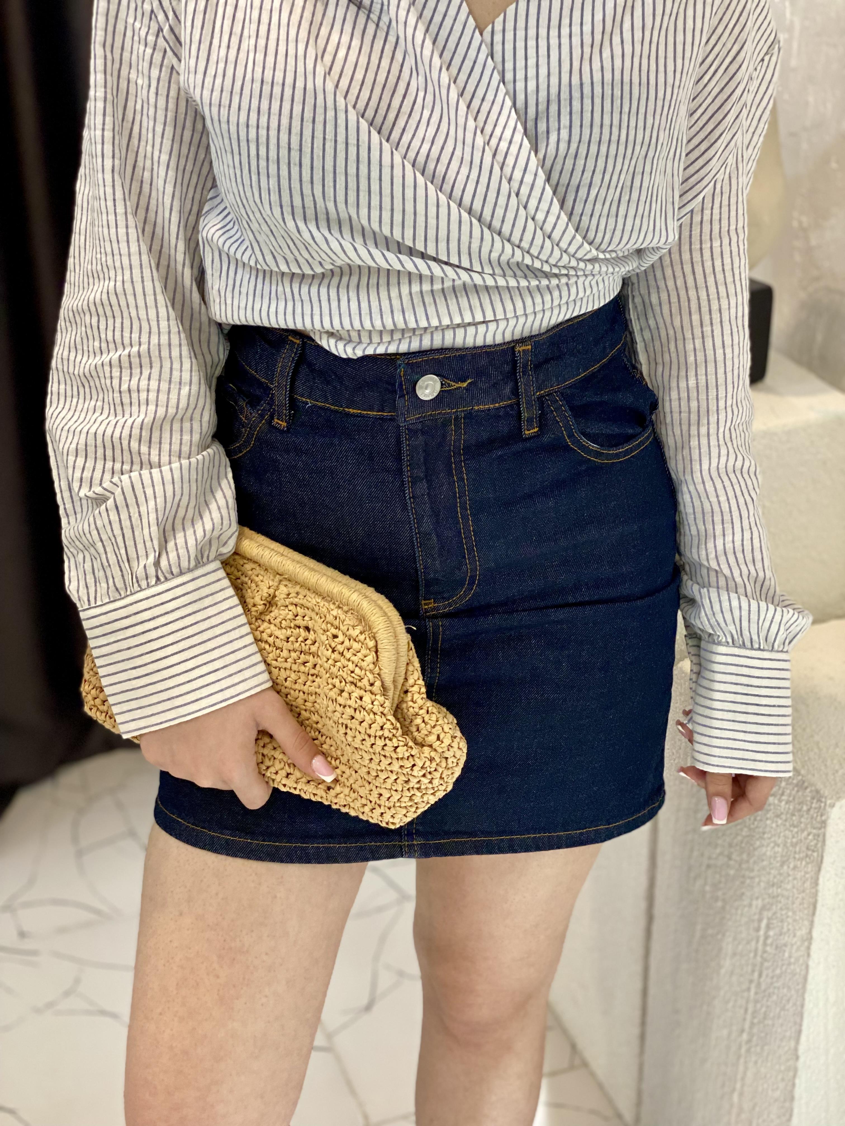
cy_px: 563
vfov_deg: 36.8
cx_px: 422
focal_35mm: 52
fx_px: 1692
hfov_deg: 28.0
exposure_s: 1/122
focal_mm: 6
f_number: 2
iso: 100
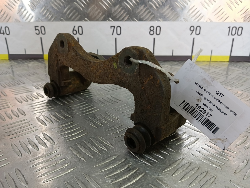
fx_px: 166
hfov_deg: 73.9
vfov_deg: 58.9
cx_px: 125
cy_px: 94
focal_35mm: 23
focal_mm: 4.11
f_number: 1.6
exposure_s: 1/100
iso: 153
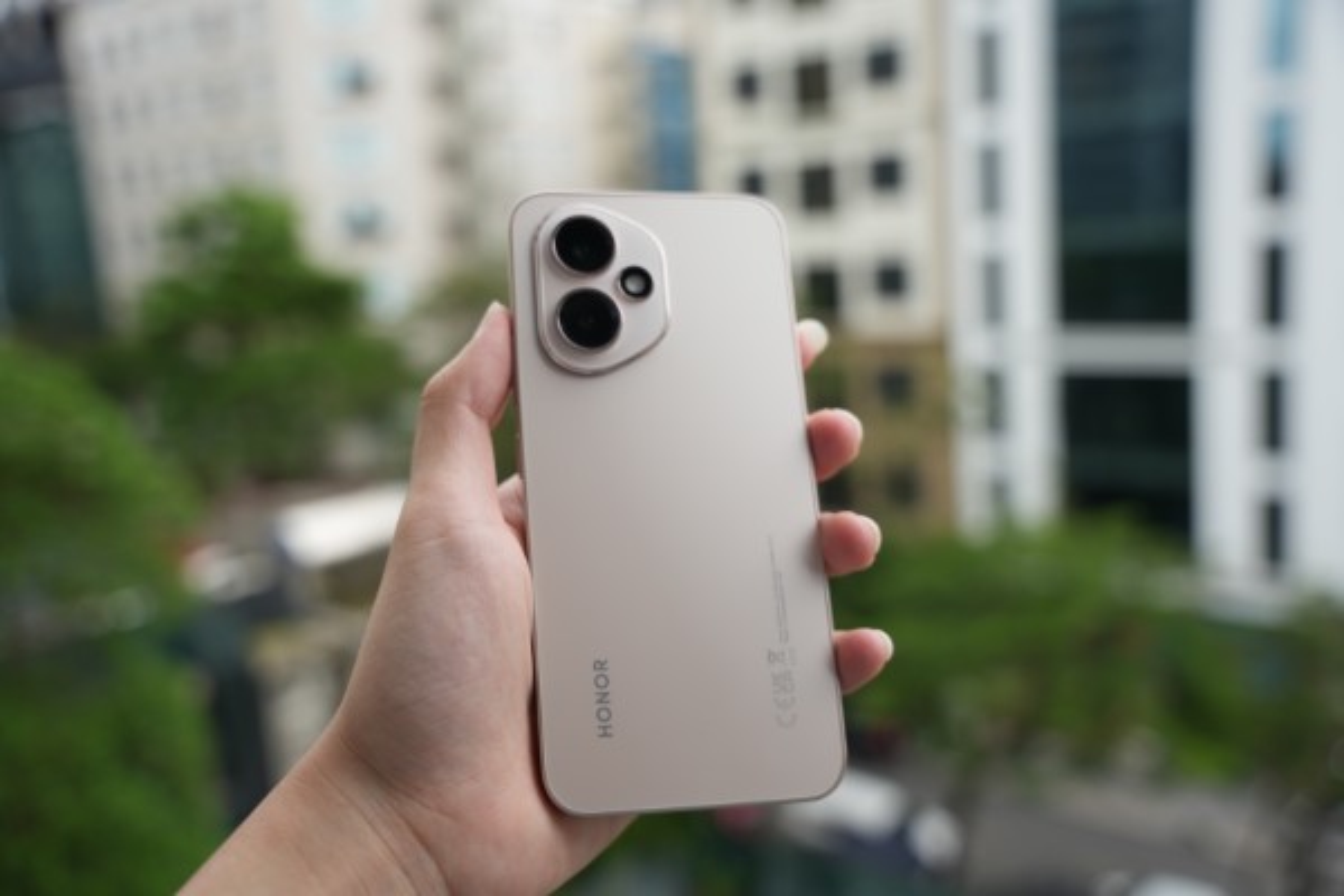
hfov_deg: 58.4
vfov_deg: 40.9
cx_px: 672
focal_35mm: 32
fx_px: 1202
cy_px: 448
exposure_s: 1/500
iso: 125
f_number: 3.2
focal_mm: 32.2
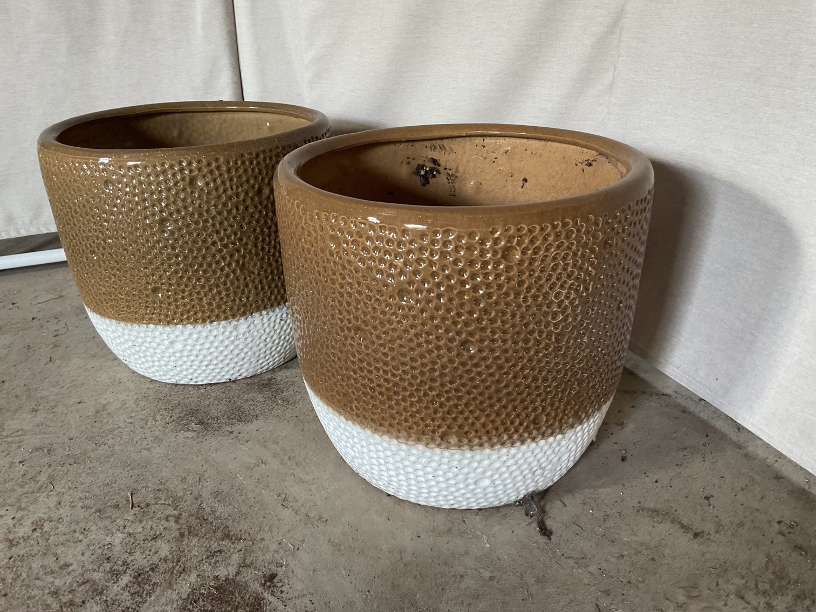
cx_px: 408
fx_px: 684
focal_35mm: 29
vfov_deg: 48.2
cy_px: 306
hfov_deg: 61.7
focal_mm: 3
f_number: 1.8
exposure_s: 1/50
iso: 125
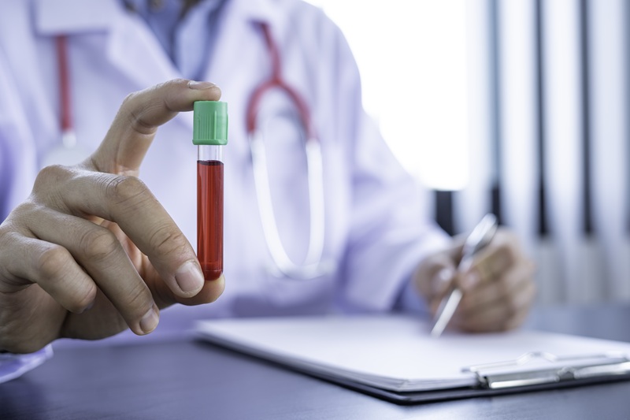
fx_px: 875
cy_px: 210
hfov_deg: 39.6
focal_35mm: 50
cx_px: 315
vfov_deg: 27.0
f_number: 3.5
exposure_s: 1/60
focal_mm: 50
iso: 160
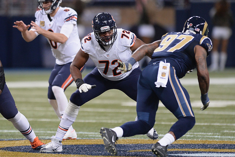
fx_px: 2610
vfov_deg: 3.4
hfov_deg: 5.2
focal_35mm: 400
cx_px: 118
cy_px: 78
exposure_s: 1/1600
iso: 3200
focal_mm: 400
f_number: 2.8
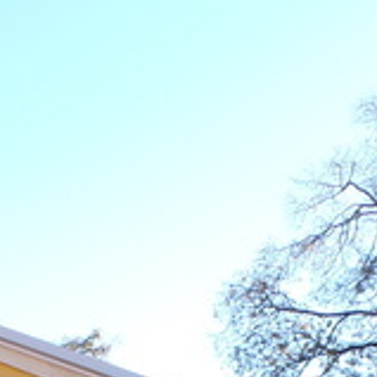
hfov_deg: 16.2
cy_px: 664
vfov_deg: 14.5
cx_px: 296
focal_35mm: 107
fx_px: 1318
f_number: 4.4
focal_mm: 4.3
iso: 100
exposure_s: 1/150
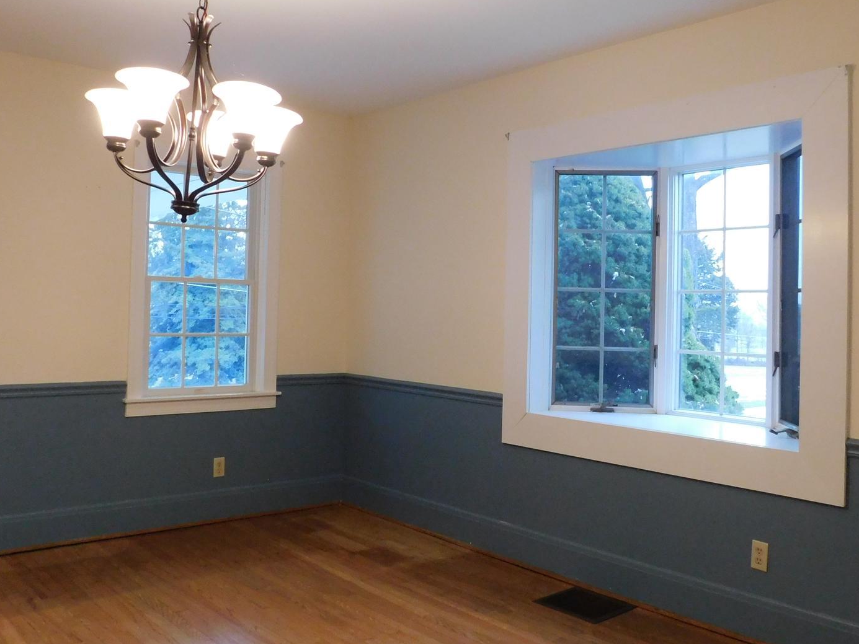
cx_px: 448
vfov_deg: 41.8
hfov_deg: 53.9
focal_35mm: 34
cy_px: 299
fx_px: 844
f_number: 3
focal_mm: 4
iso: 400
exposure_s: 1/20
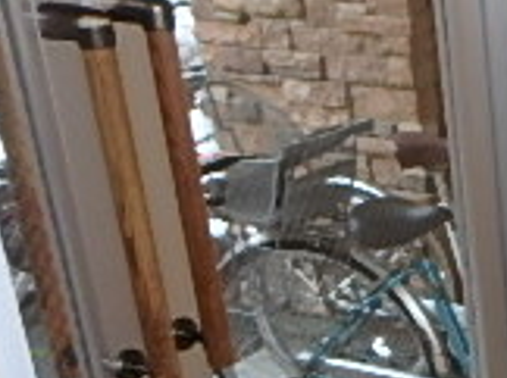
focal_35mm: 83
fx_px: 1214
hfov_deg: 18.9
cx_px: 879
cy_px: 337
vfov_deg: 17.5
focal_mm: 3.7
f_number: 3.5
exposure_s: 1/30
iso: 400
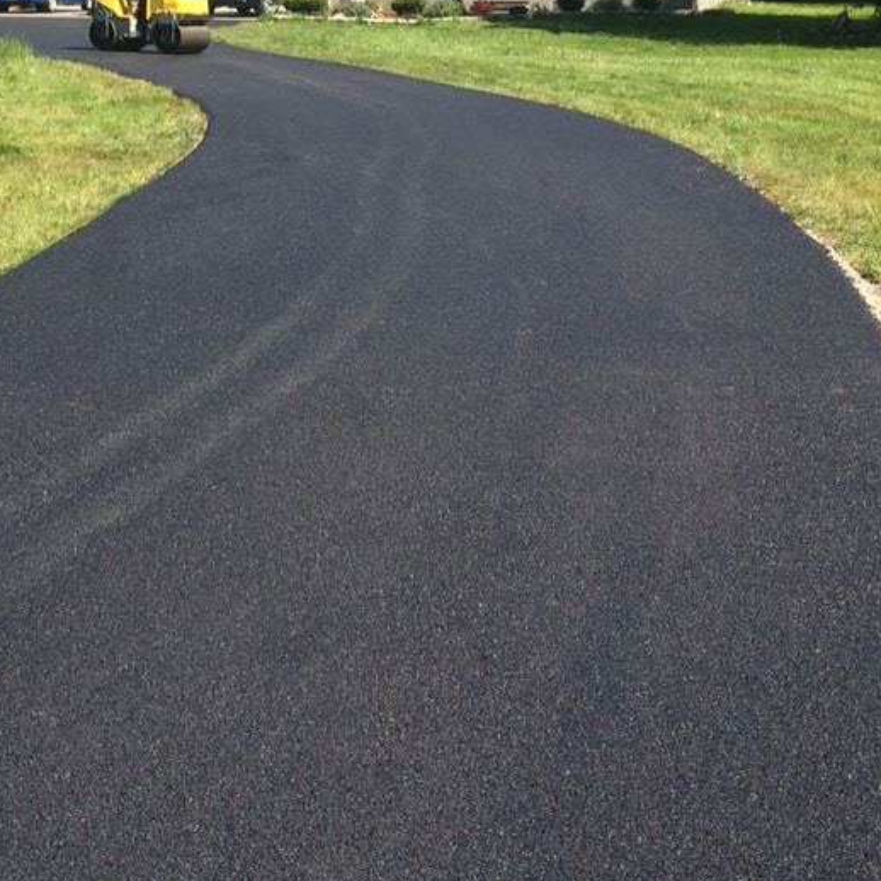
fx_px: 1900
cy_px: 310
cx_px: 305
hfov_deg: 26.0
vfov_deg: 26.0
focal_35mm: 66
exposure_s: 1/1172
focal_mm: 4.15
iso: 32
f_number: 2.2
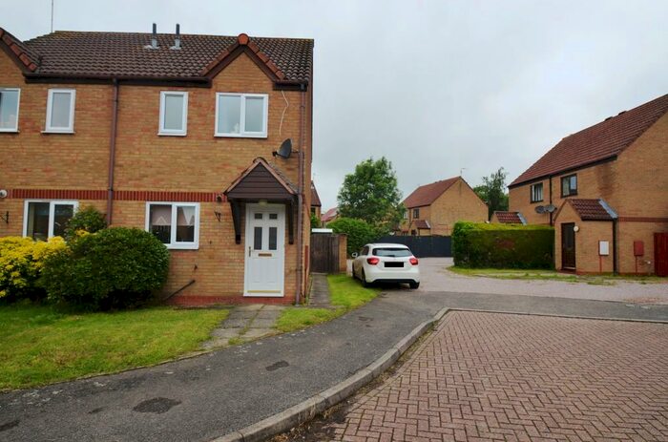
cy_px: 221
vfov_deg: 67.1
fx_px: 333
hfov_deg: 90.1
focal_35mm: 18
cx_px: 334
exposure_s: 1/200
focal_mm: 12
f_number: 8
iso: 100
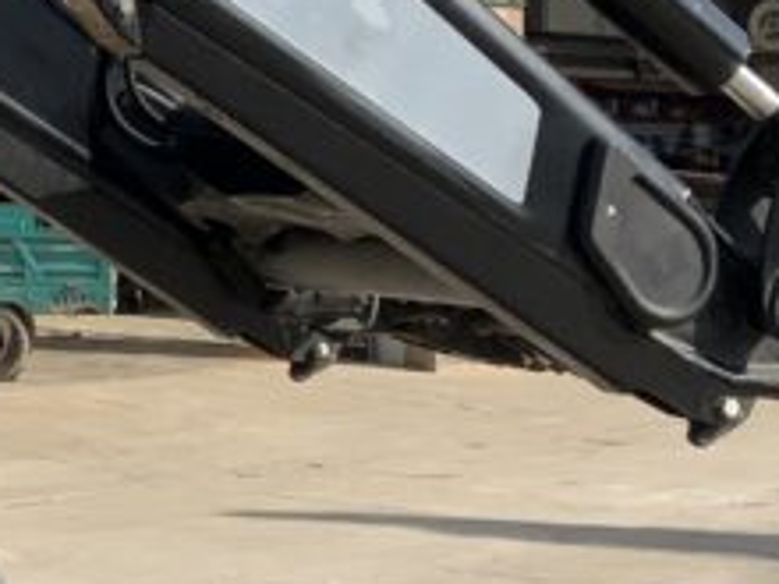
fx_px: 3038
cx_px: -103
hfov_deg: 14.2
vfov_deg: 10.8
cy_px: -134
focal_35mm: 135
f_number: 1.8
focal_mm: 3
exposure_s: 1/1626
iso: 16
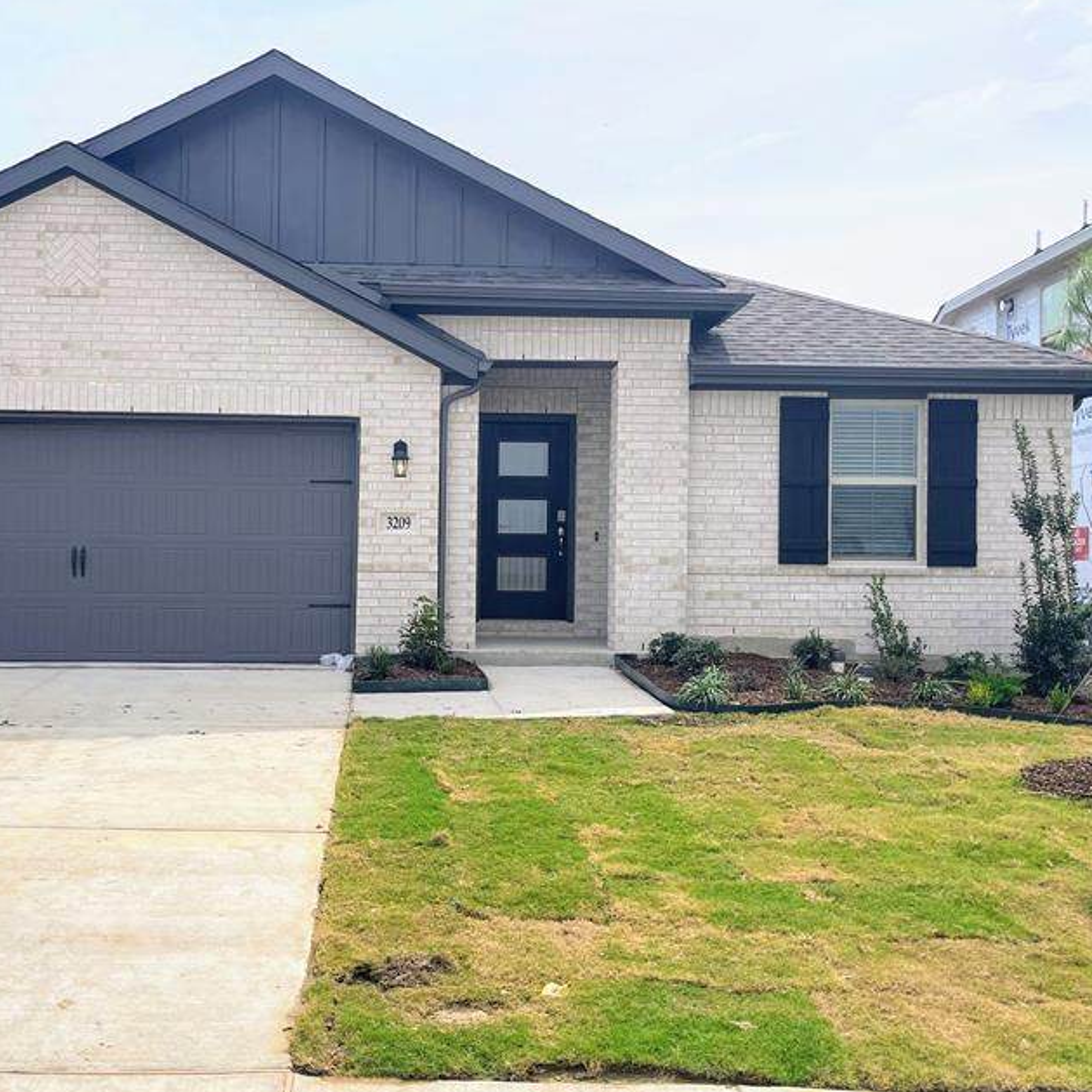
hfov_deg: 45.7
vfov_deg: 46.0
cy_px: 562
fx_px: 1285
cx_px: 427
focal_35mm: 36
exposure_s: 1/5618
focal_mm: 5.1
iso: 32
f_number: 1.6
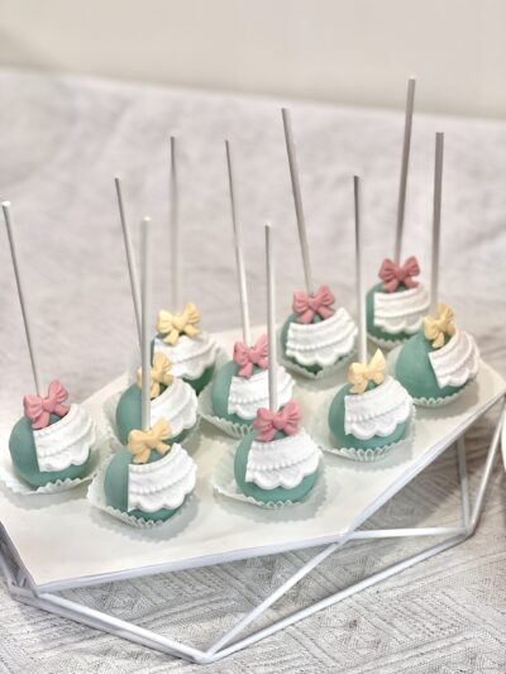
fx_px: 1247
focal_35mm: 64
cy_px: 337
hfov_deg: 22.9
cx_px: 253
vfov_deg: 30.3
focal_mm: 7.5
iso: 80
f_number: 2.2
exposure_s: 1/100
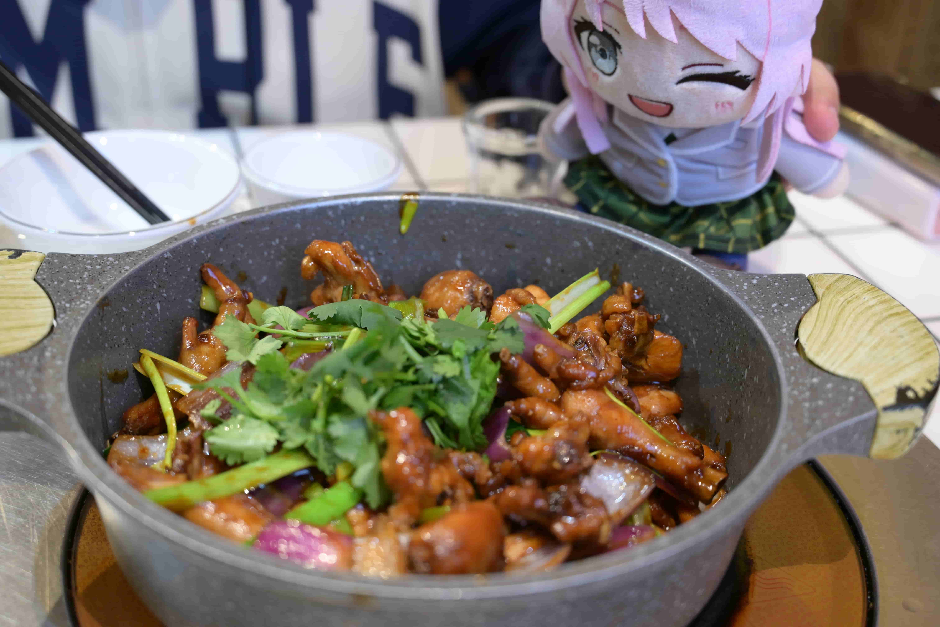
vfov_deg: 28.6
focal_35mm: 47
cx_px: 470
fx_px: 1227
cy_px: 314
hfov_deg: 41.9
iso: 800
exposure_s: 1/40
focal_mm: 47
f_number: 4
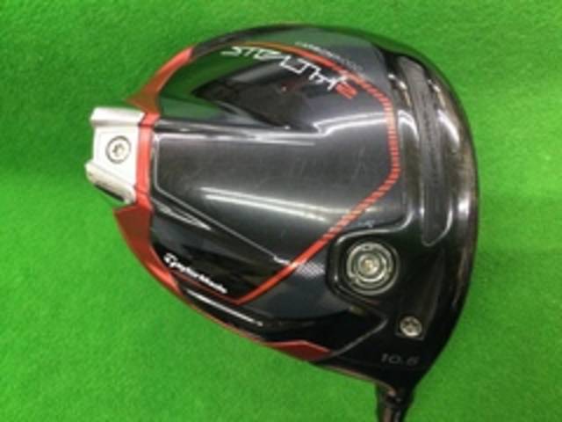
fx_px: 503
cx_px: 281
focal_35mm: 31
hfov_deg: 58.4
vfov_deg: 45.4
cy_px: 211
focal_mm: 3.3
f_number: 2.4
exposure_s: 1/30
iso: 125
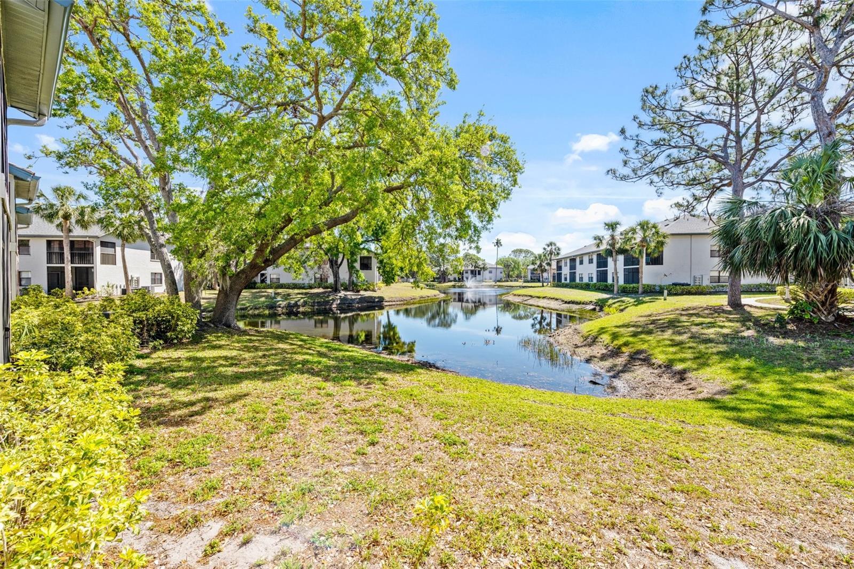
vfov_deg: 81.2
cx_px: 427
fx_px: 332
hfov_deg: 104.3
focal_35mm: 14
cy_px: 284
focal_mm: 14
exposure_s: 1/250
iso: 100
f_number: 8
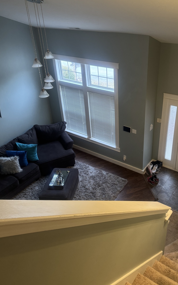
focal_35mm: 30
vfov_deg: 62.8
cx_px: 112
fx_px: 233
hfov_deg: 41.5
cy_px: 131
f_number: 1.78
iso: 320
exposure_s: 1/60
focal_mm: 6.76
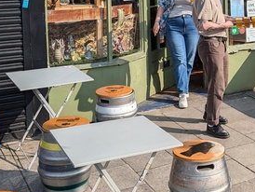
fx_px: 472
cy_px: -7
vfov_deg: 22.0
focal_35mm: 64
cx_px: 212
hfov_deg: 29.4
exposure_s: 1/934
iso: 19
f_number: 1.68
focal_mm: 6.9
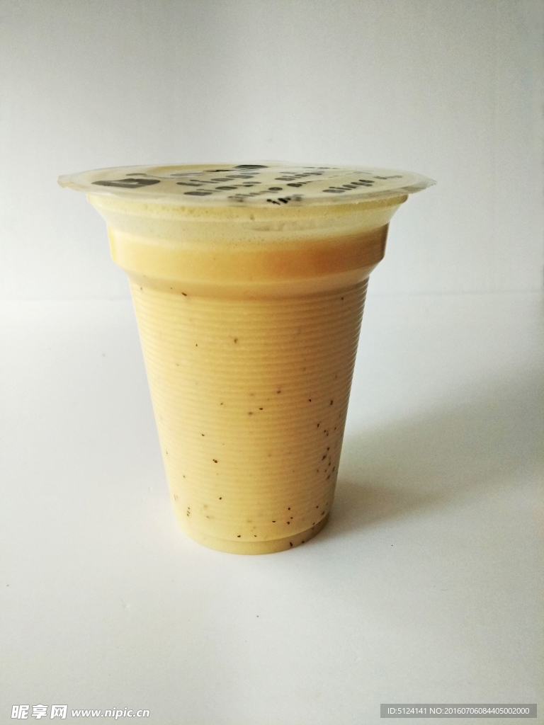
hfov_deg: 46.8
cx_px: 272
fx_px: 629
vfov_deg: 60.0
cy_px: 362
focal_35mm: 30
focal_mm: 4.12
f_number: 2
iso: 368
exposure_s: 1/50
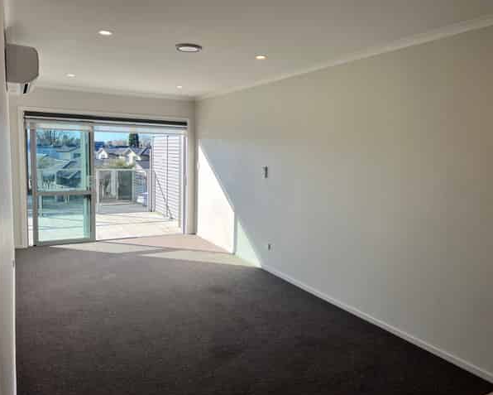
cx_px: 249
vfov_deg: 51.5
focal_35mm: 28
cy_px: 198
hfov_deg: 62.2
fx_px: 409
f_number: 1.5
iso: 50
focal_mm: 5.7
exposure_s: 1/949
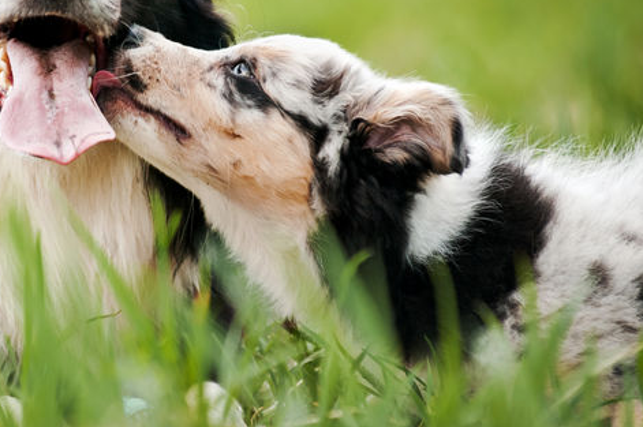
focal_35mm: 360
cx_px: 209
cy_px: 115
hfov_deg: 5.7
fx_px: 6423
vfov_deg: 3.8
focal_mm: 200
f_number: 4
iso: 320
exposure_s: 1/1000
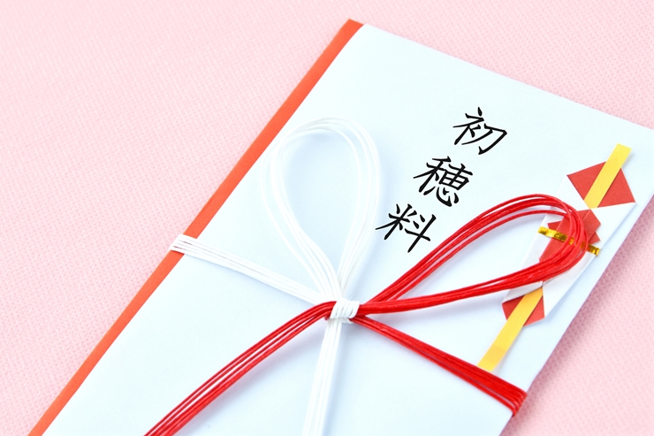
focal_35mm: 135
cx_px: 327
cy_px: 218
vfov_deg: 10.2
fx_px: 2452
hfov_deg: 15.2
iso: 1000
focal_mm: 135
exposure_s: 1/40
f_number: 14
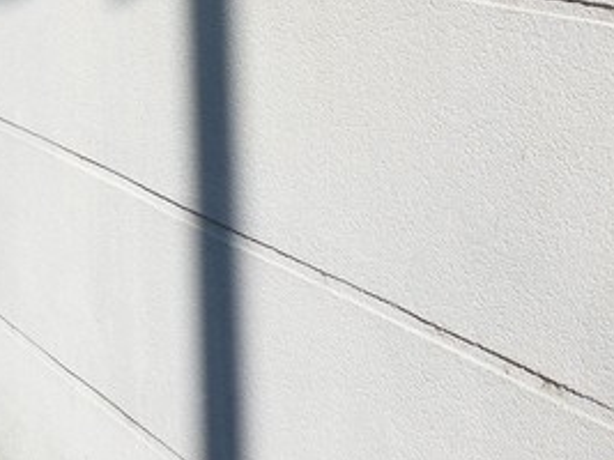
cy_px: -330
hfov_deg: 19.9
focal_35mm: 89
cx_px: -228
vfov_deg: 14.8
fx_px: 1578
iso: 100
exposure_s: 1/1000
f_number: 4
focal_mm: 4.5
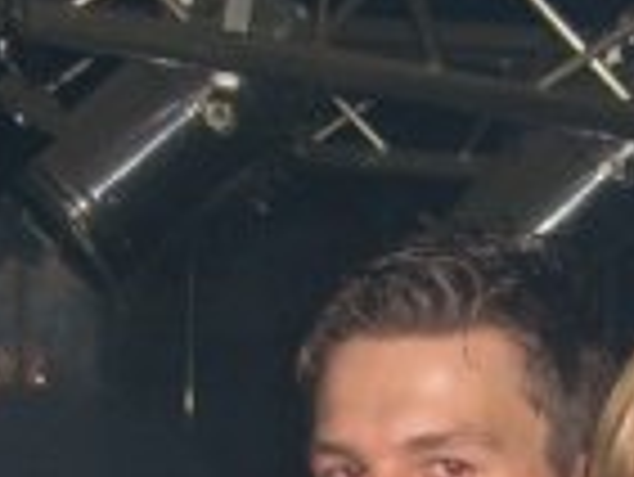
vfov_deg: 8.8
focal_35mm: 162
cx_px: 436
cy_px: 855
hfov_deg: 12.2
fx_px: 2970
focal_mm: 7.9
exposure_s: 1/60
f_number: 2.8
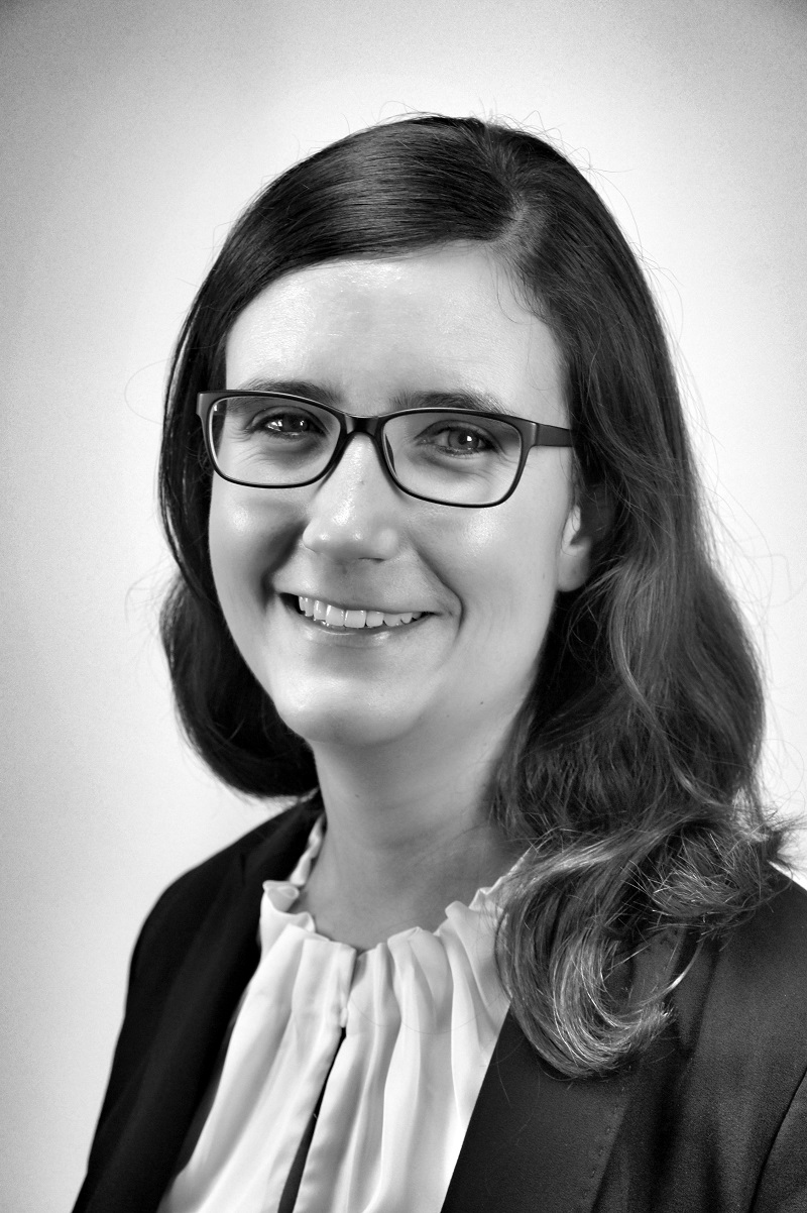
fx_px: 4039
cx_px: 404
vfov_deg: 17.1
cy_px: 606
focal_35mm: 120
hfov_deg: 11.4
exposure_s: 1/125
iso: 800
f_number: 5.6
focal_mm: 80
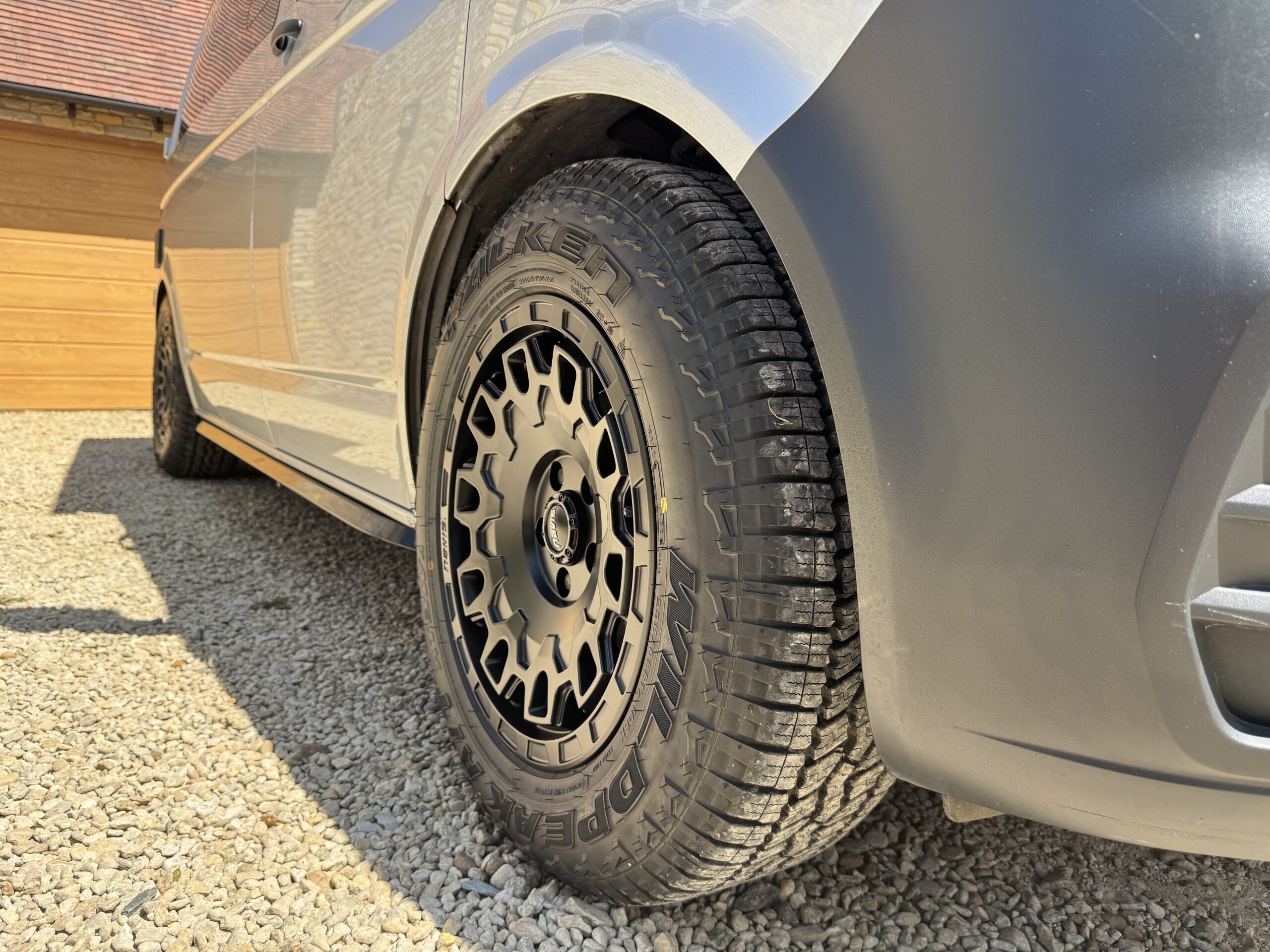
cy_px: 476
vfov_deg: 56.8
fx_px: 881
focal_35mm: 24
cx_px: 635
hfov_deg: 71.6
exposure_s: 1/1131
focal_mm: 6.76
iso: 80
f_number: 1.78
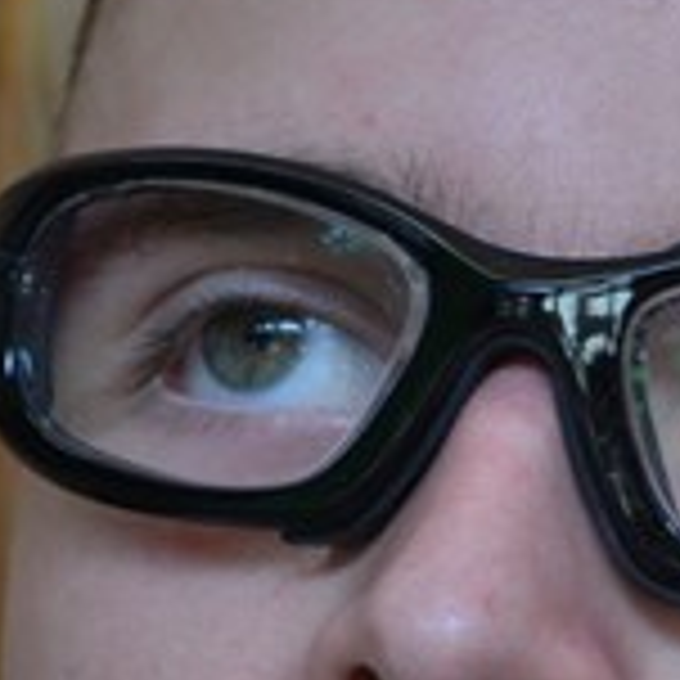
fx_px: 11817
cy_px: 538
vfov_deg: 3.3
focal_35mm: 532
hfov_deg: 3.3
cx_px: 617
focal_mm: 105
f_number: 5.6
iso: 450
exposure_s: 1/60
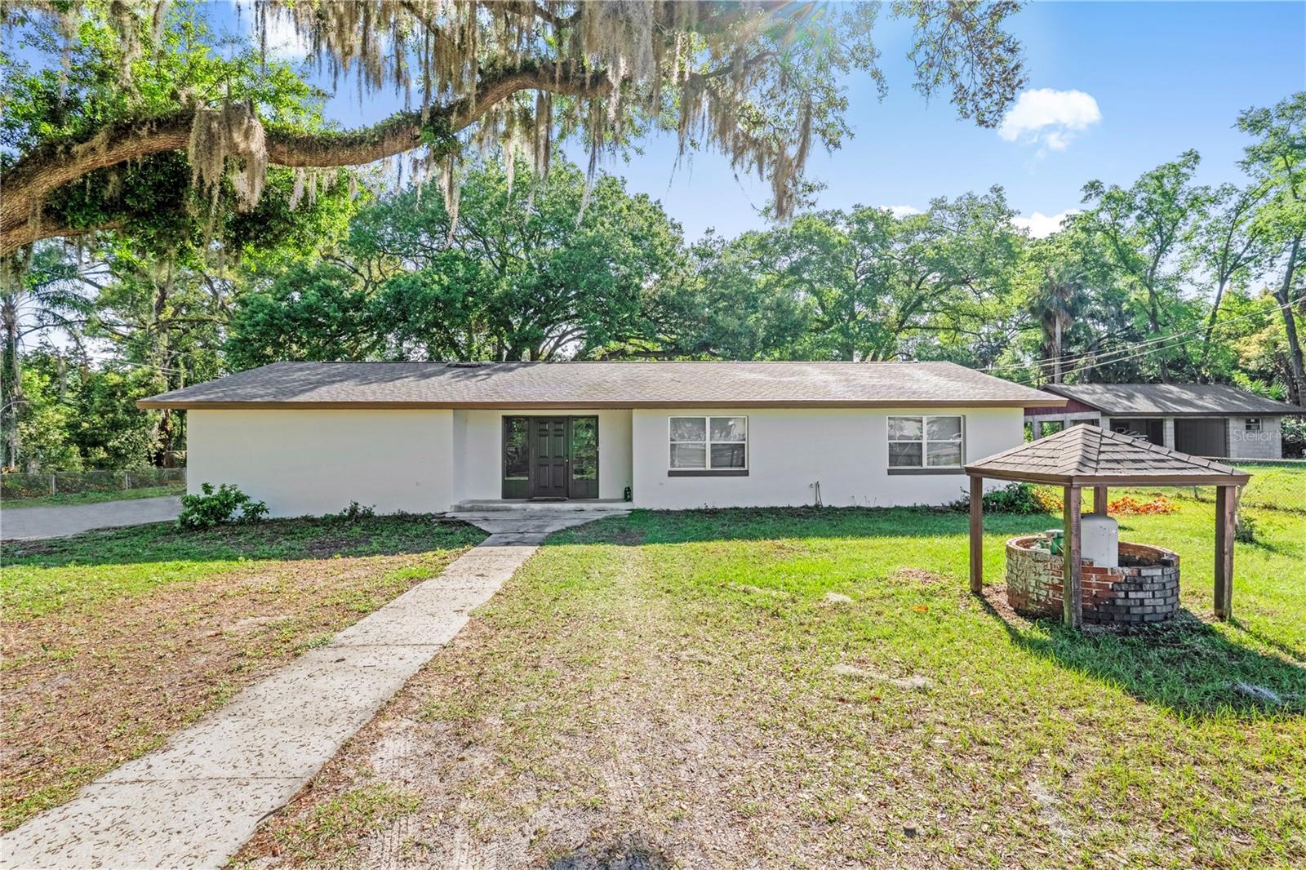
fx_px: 598
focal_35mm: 16
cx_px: 653
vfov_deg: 72.0
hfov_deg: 95.0
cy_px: 435
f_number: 9
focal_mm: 11
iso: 250
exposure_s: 1/4000
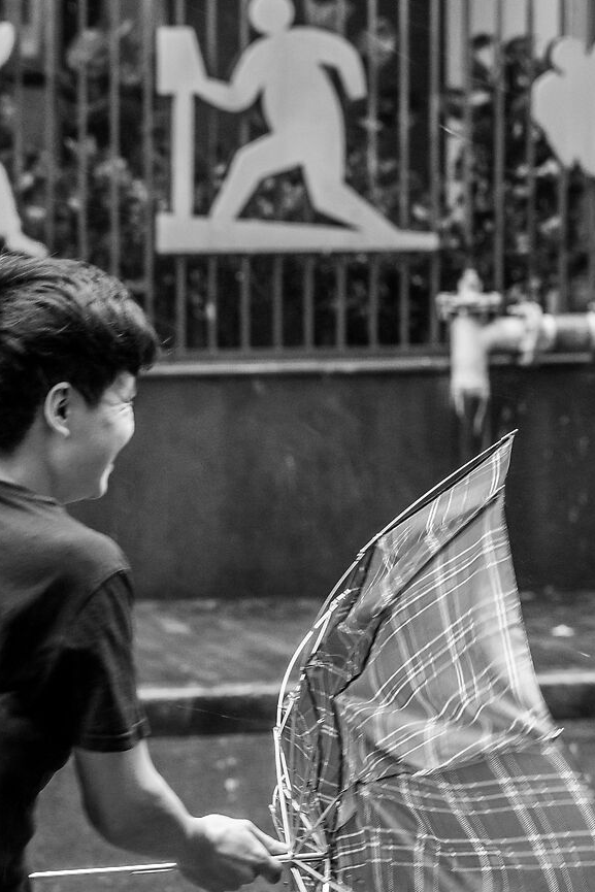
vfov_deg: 9.9
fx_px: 5154
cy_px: 752
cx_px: 243
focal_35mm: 208
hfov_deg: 6.6
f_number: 4.5
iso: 1000
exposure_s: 1/125
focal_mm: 75
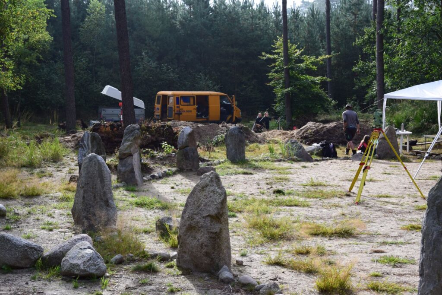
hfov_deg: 33.4
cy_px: 148
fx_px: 737
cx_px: 221
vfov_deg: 22.6
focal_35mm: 60
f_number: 10
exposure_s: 1/200
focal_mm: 40
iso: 400
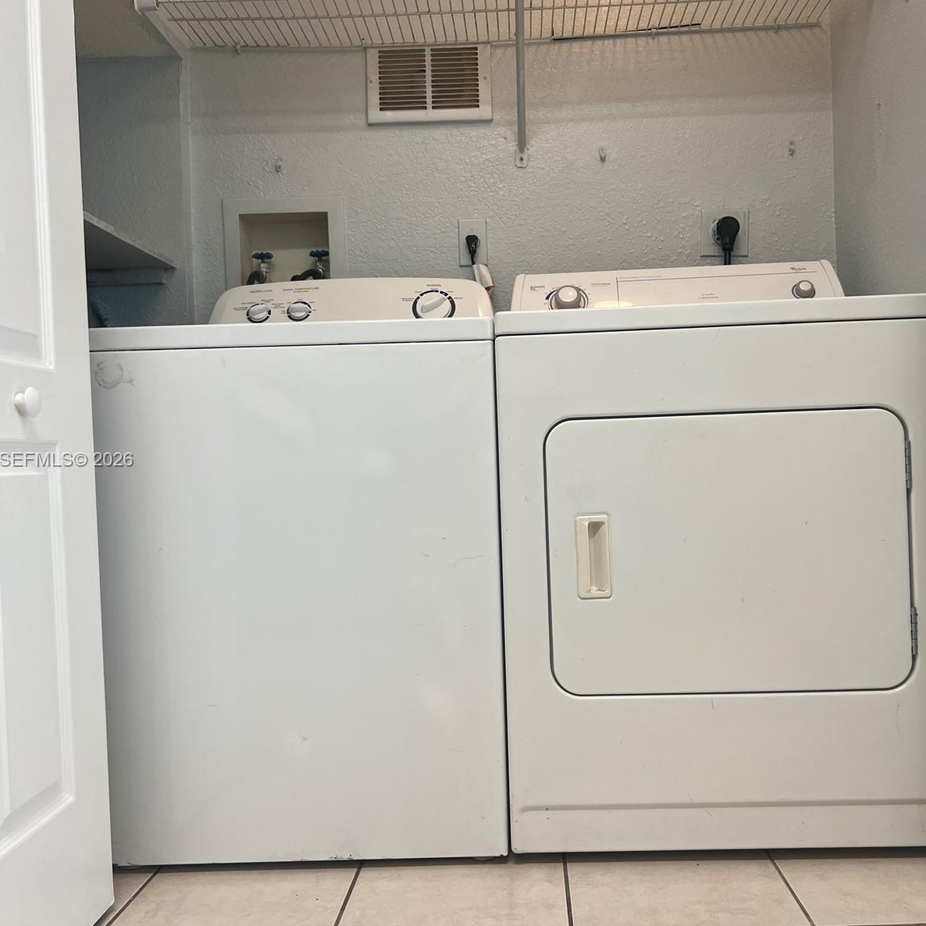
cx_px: 515
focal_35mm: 31
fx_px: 938
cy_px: 461
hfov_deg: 52.4
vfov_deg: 52.5
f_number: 1.5
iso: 100
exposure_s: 1/120
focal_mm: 5.7
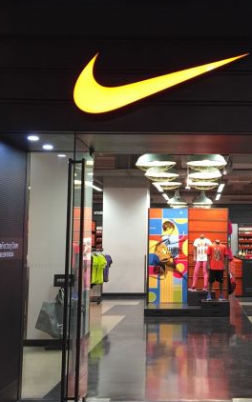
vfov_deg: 39.6
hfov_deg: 25.0
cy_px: 199
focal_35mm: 51
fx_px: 560
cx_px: 200
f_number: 2.2
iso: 50
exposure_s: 1/17
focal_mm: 4.15
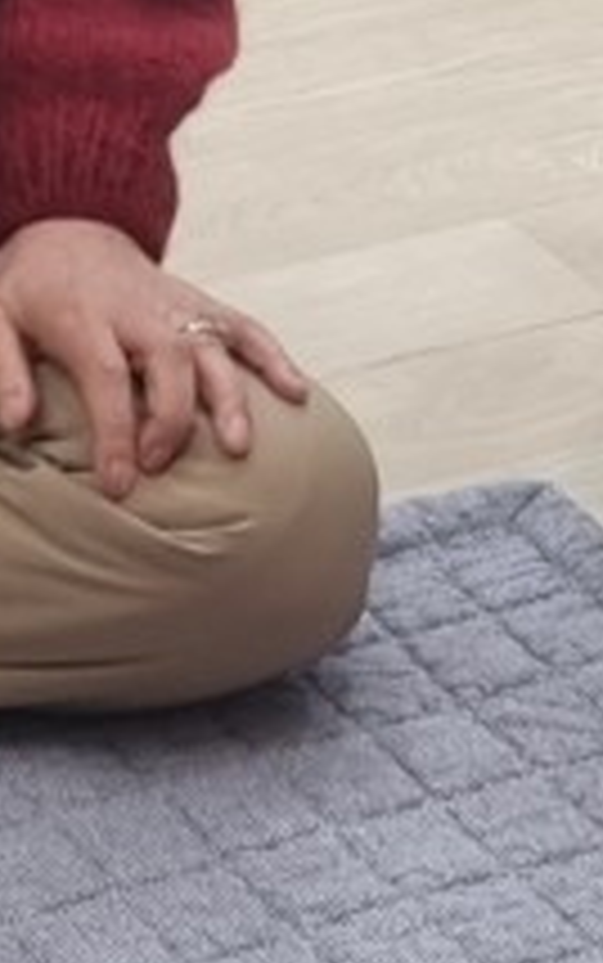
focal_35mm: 165
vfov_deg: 12.6
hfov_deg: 7.9
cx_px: 536
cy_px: 130
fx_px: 4333
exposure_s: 1/120
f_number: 1.8
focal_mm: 5.4
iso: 125
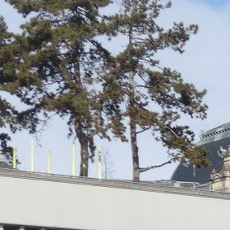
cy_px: 321
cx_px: 459
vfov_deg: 8.3
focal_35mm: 206
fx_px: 1549
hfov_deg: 8.1
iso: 80
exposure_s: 1/1300
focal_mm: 11.3
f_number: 3.4
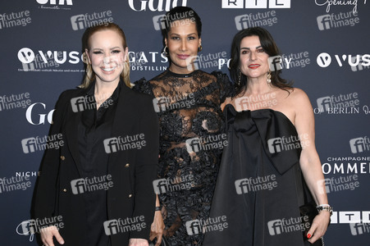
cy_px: 123
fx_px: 493
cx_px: 185
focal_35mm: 48
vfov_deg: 28.0
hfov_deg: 41.1
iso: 800
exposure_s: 1/250
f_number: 5.6
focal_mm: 48
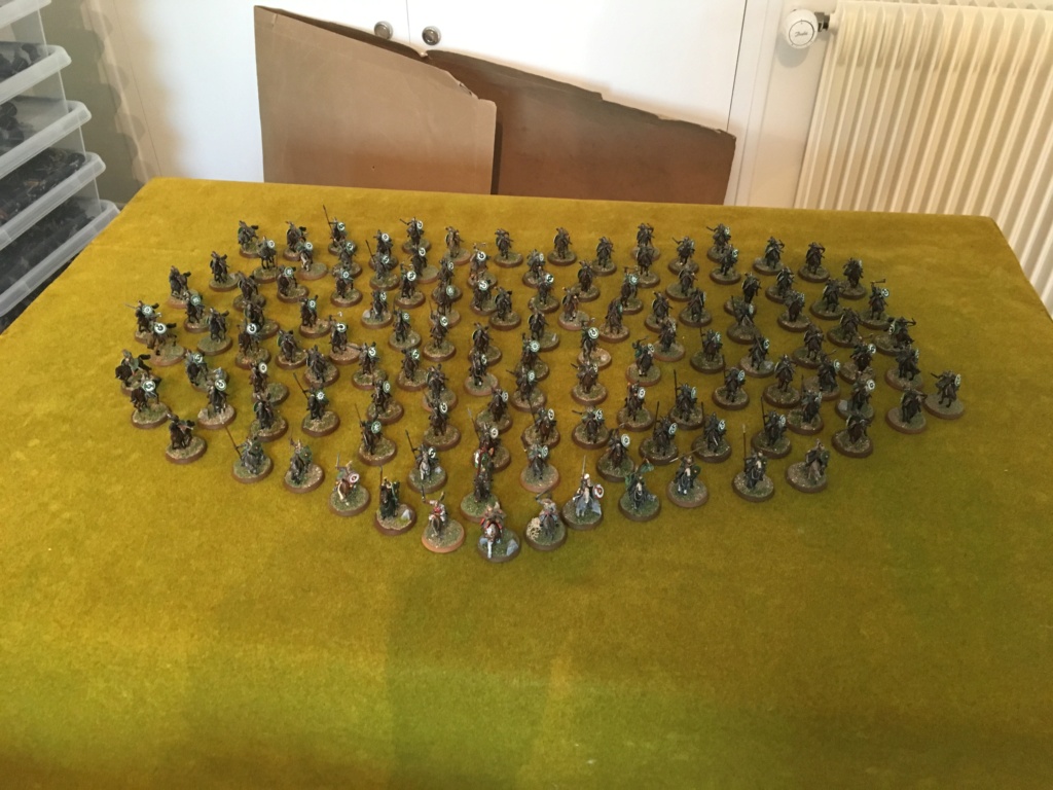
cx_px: 526
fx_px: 882
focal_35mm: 29
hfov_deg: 61.7
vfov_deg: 48.2
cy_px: 395
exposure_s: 1/20
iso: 200
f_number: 2.2
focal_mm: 4.15
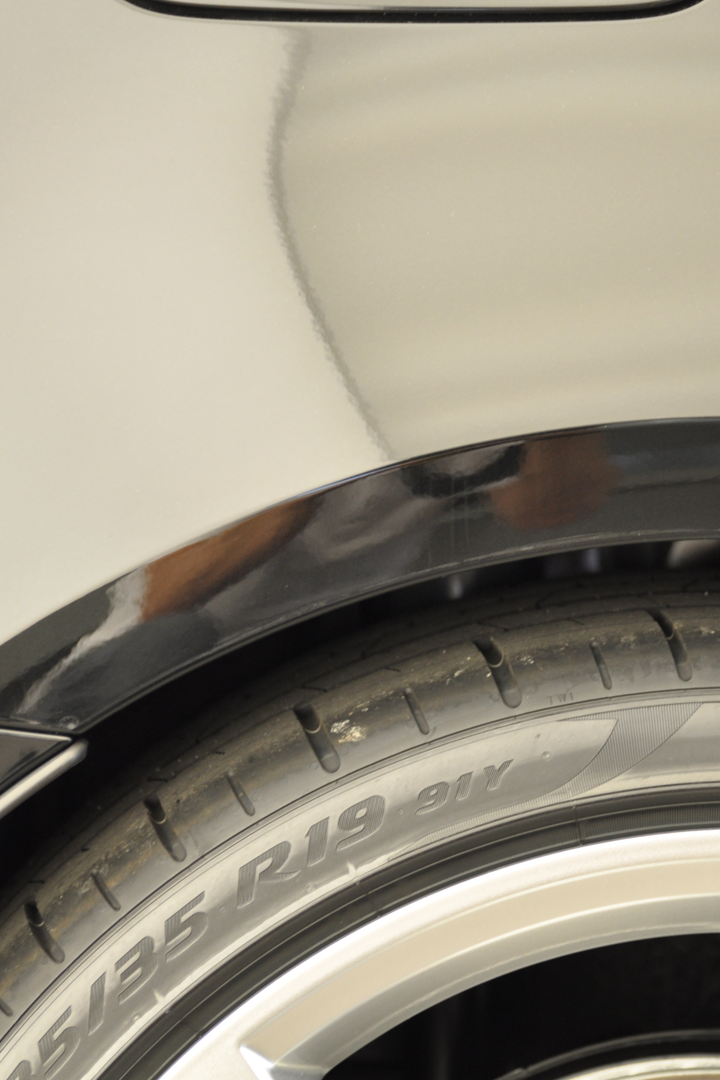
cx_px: 659
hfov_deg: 13.0
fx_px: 3121
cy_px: 540
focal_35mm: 104
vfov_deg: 19.6
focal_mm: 46
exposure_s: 1/40
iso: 400
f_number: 3.2
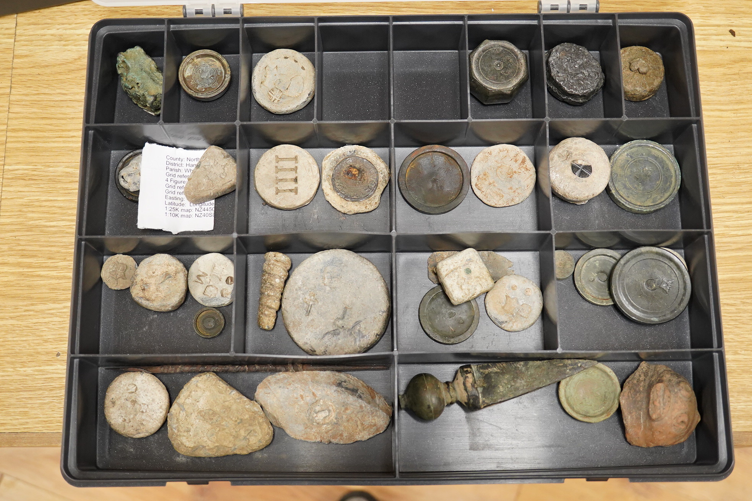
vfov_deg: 29.9
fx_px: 940
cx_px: 376
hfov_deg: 43.6
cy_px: 250
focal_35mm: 45
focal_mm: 30
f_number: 6.3
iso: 2500
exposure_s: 1/125
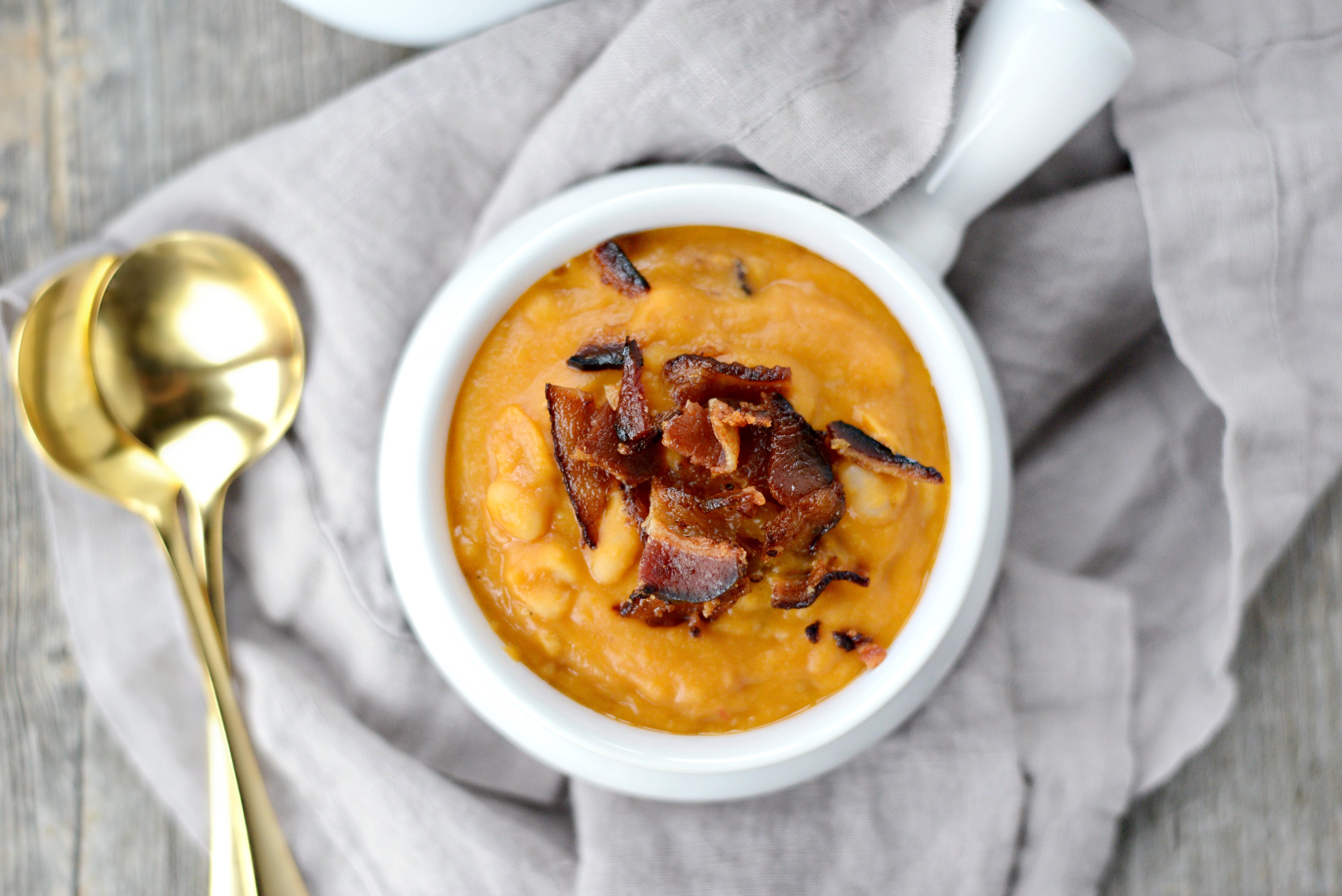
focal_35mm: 50
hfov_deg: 39.6
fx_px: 1864
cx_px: 671
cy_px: 448
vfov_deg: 27.0
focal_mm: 50
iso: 1800
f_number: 2.5
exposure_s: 1/800
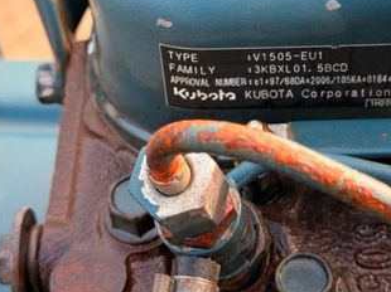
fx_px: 1050
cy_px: 13
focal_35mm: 93
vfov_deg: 15.6
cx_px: 246
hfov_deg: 21.1
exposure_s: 1/107
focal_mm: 6.76
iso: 125
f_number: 1.78
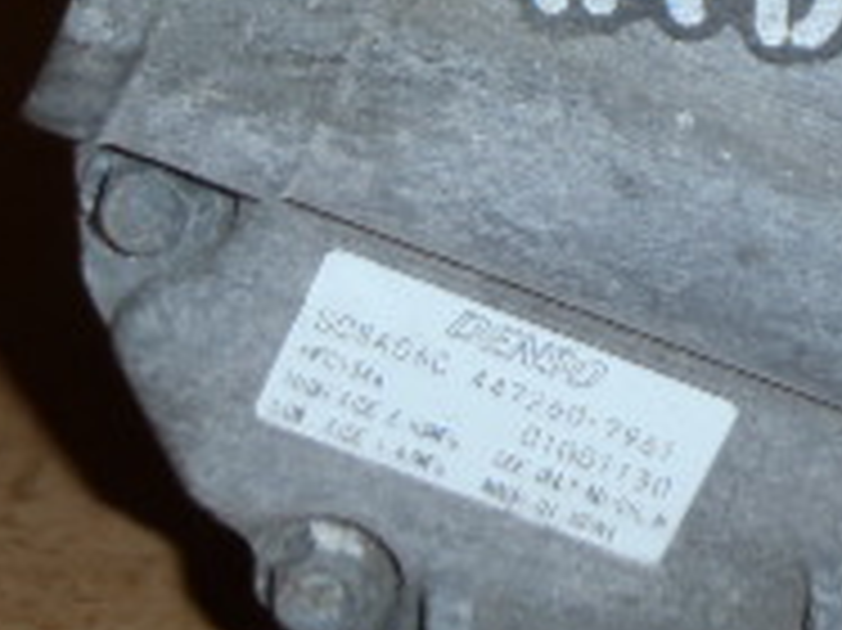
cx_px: 576
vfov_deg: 11.2
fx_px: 3160
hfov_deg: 15.1
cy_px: -63
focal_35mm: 130
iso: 100
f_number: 4.6
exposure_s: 1/40
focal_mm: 6.83
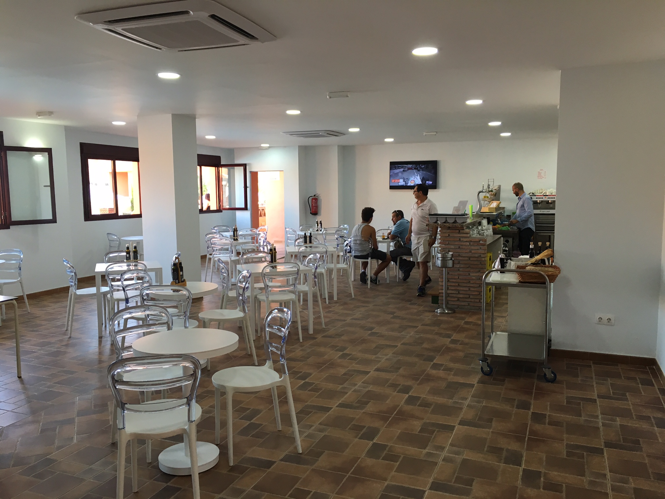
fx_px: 557
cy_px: 250
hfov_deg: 61.7
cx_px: 332
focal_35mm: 29
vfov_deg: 48.2
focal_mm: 4.15
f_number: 2.2
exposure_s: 1/33
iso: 40
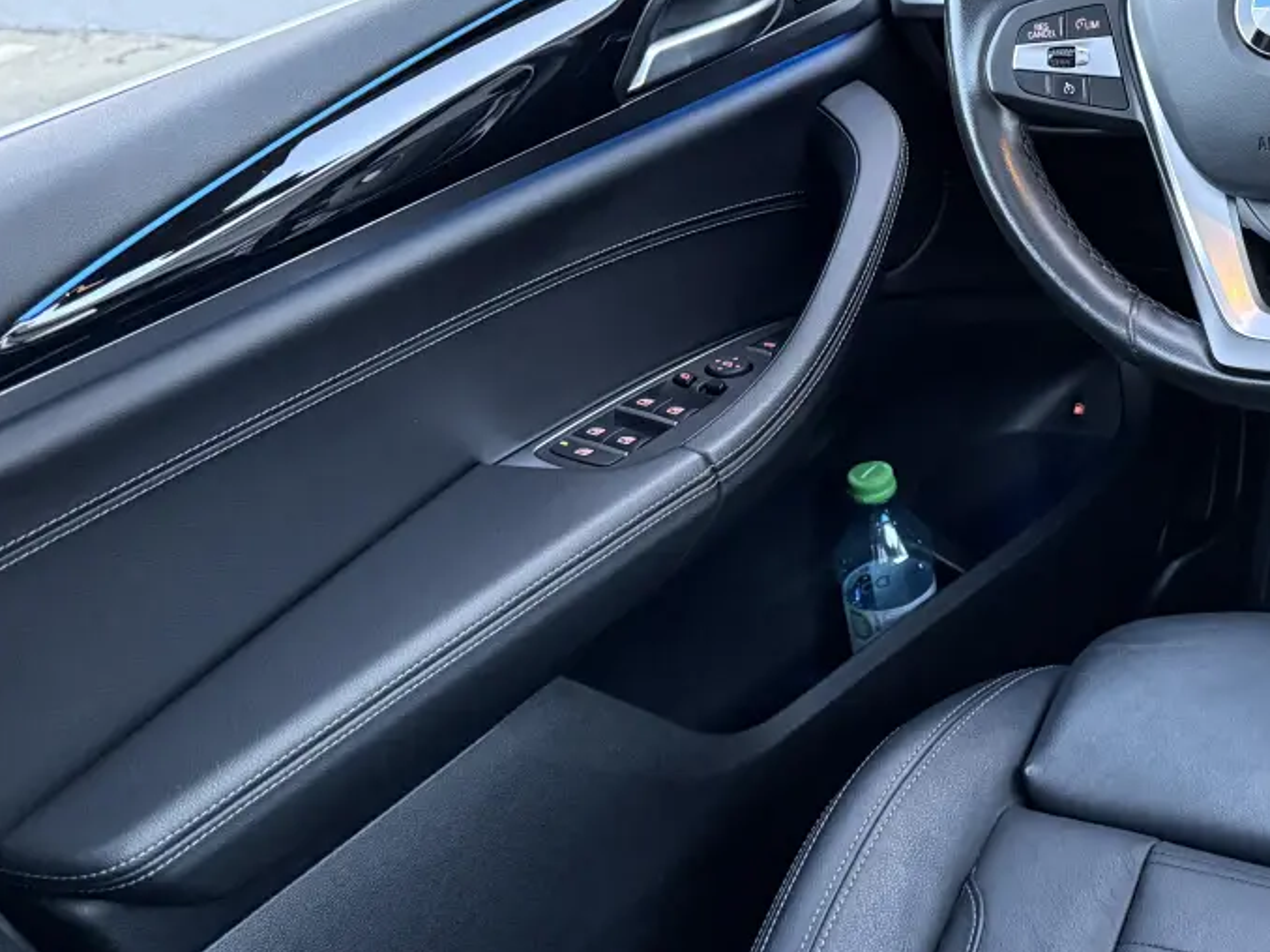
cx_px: 1221
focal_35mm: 51
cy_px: 274
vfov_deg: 28.2
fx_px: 1870
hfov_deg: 34.6
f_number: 1.78
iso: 800
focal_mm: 6.76
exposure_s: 1/49
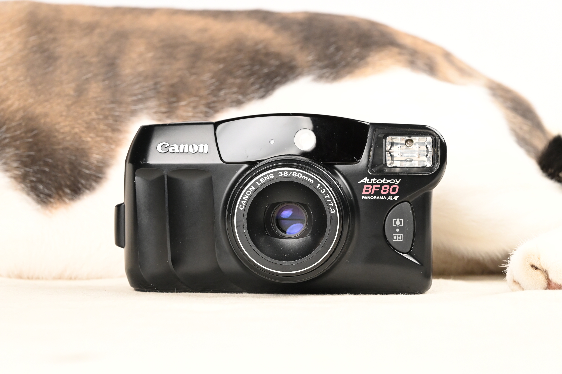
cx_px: 281
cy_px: 187
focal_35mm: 120
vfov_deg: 11.4
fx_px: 1872
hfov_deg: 17.1
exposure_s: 1/100
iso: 3200
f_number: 13
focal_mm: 120
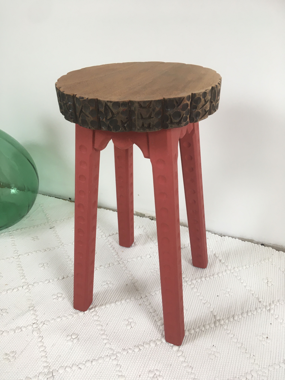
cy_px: 190
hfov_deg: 48.2
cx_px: 142
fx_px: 318
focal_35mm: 29
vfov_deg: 61.7
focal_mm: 4.15
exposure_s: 1/33
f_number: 2.2
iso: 25
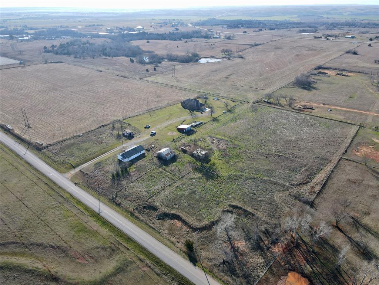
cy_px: 142
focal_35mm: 24
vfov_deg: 56.8
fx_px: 263
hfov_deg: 71.6
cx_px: 190
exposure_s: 1/350
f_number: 2.8
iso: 100
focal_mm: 4.5
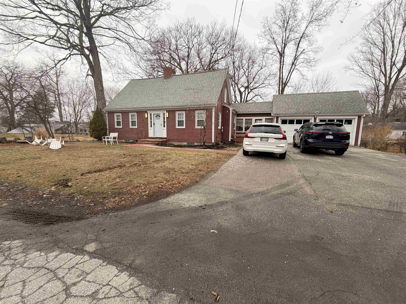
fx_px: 164
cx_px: 203
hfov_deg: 102.1
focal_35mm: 14
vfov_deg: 85.7
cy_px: 152
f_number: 2.2
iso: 40
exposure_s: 1/238
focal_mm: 2.22
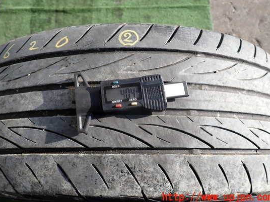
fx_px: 218
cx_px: 125
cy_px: 90
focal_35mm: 28
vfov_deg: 49.7
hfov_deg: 63.4
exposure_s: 1/400
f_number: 2.8
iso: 100
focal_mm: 4.5
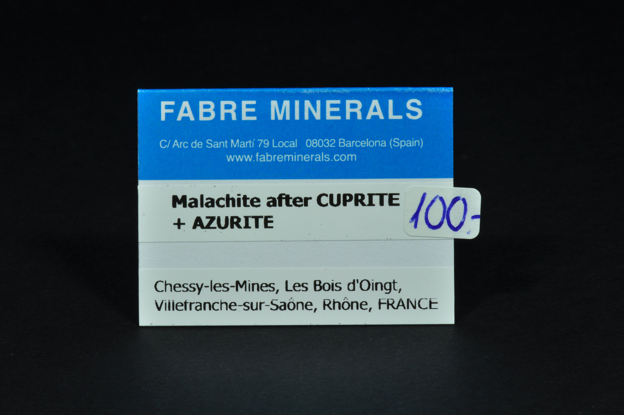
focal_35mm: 90
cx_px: 312
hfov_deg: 22.6
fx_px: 1558
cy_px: 208
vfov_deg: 15.2
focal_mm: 60
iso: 250
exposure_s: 1/2.5
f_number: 25
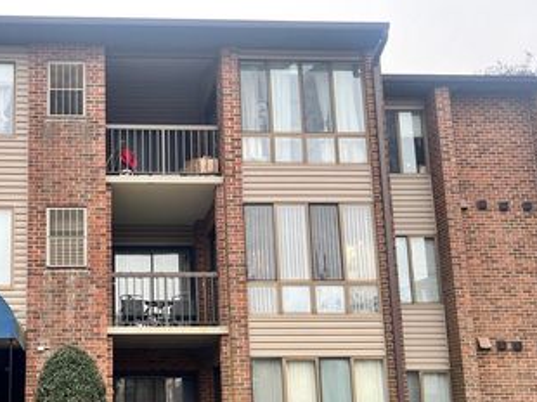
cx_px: 120
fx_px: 651
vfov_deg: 33.7
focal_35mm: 42
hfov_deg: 43.1
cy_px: 297
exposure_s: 1/552
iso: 50
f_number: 1.5
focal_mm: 5.7
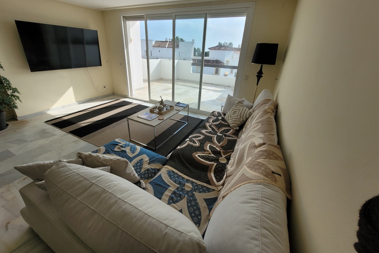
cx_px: 185
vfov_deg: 80.8
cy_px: 111
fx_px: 147
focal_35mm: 14
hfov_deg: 104.2
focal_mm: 1.74
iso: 40
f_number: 2.2
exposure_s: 1/871
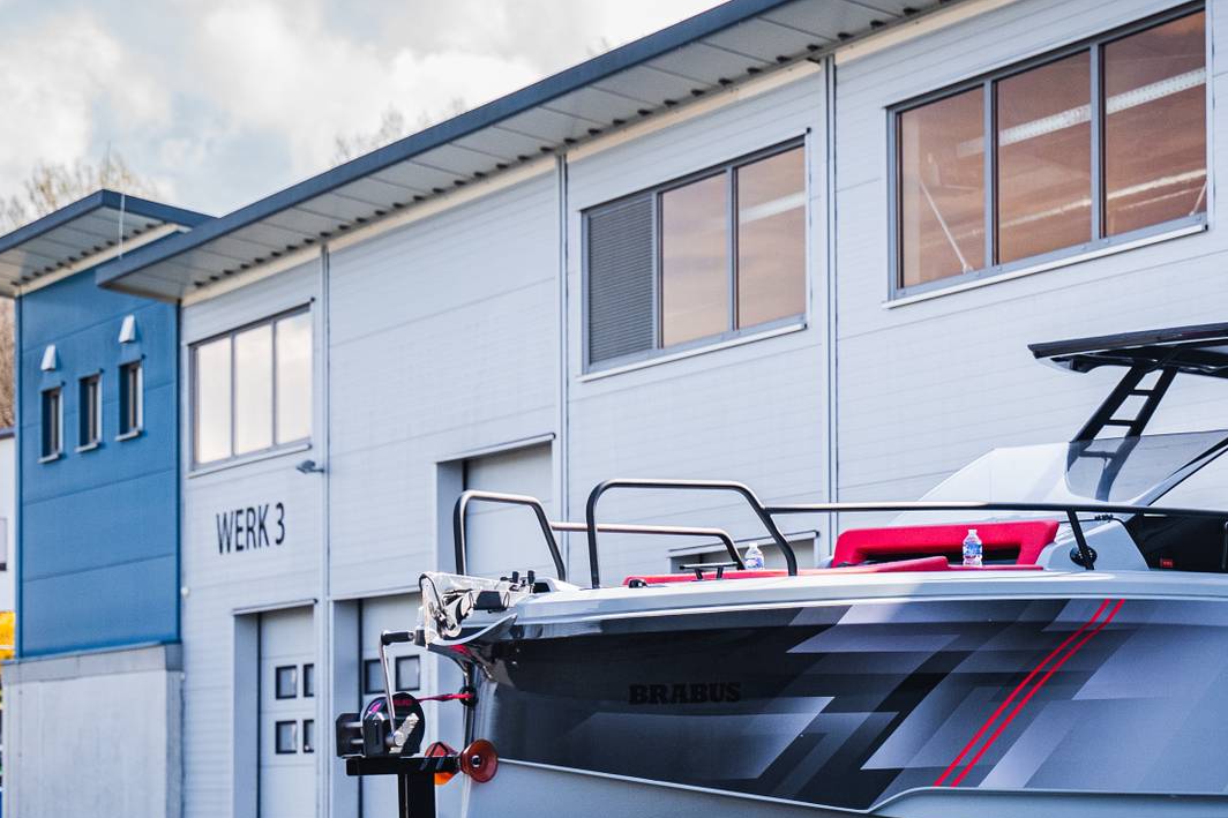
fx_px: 2831
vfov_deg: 16.2
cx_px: 1034
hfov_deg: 24.0
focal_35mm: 83
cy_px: 737
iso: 800
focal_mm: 46
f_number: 4
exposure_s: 1/500
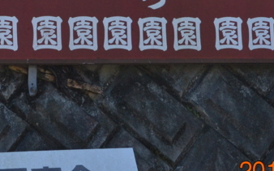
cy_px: -64
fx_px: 2419
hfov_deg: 6.5
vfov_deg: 4.0
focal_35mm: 324
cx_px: 34
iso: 640
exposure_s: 1/400
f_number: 9
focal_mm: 70
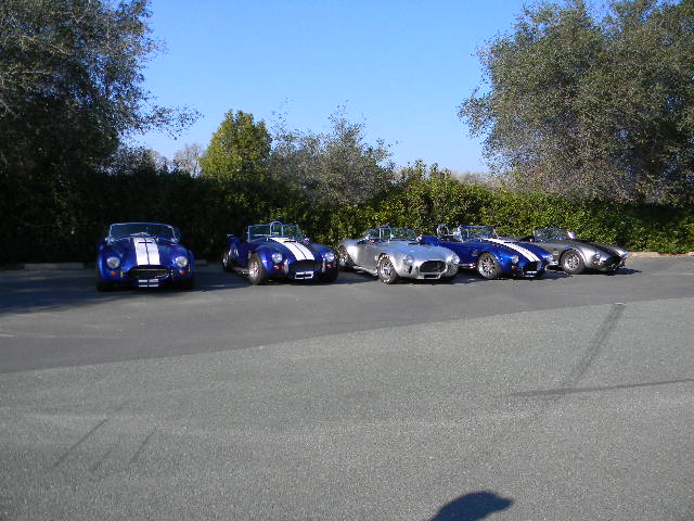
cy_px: 260
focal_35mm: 28
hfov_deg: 63.4
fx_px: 561
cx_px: 347
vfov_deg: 49.7
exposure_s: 1/644
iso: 80
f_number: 3.5
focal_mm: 5
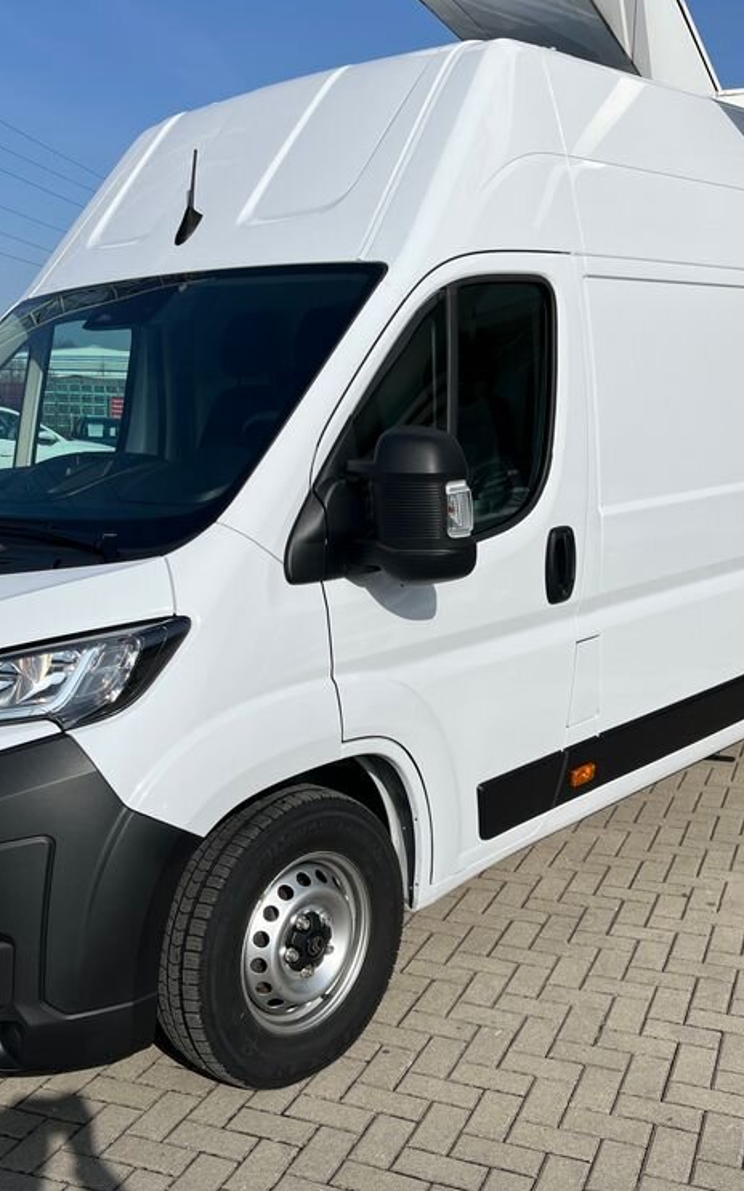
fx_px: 1234
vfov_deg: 51.6
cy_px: 603
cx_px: 335
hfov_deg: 33.5
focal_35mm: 38
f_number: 1.6
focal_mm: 5.1
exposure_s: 1/8403
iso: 50
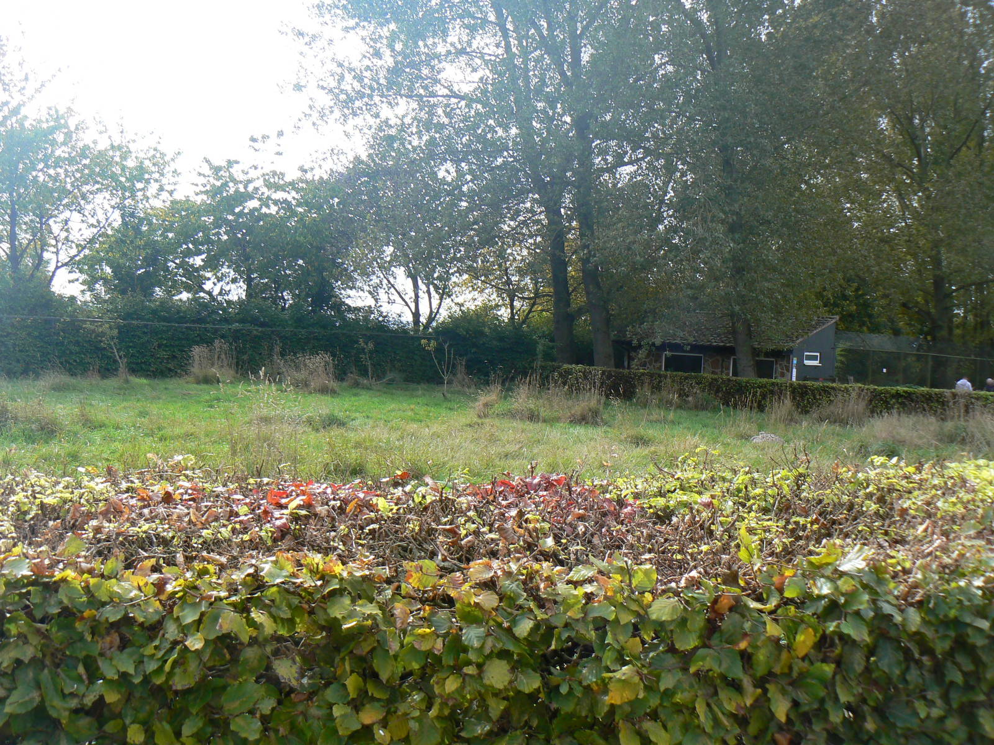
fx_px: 1034
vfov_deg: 39.7
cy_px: 372
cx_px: 497
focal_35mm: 36
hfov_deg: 51.4
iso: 80
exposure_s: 1/160
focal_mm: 6
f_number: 5.6
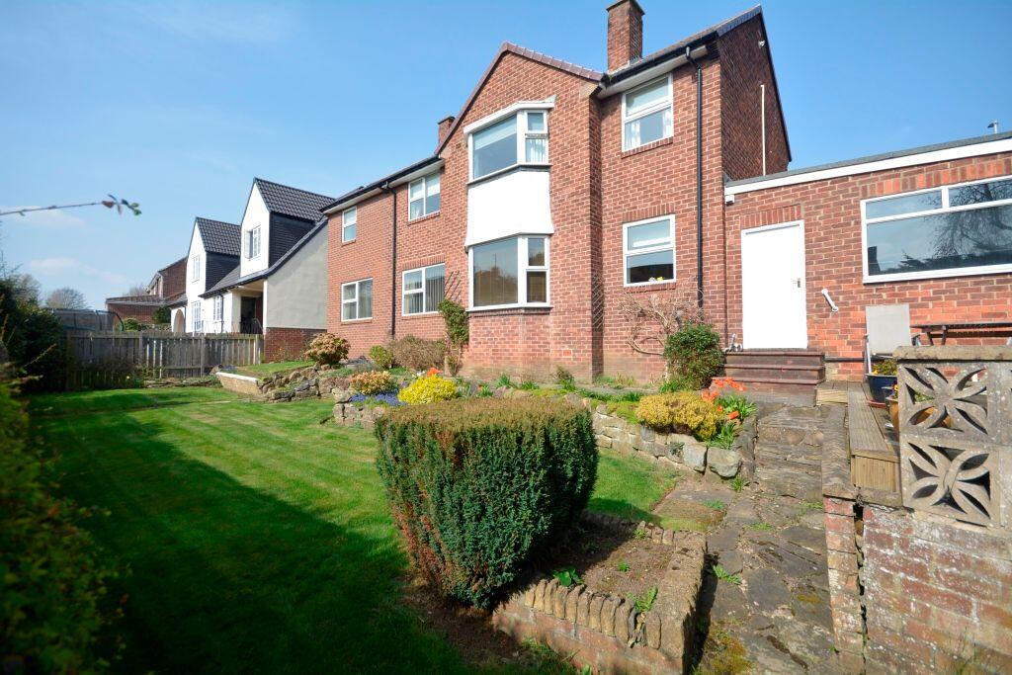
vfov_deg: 77.3
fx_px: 422
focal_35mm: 15
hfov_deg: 100.4
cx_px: 506
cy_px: 338
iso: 125
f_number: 8
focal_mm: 10
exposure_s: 1/250
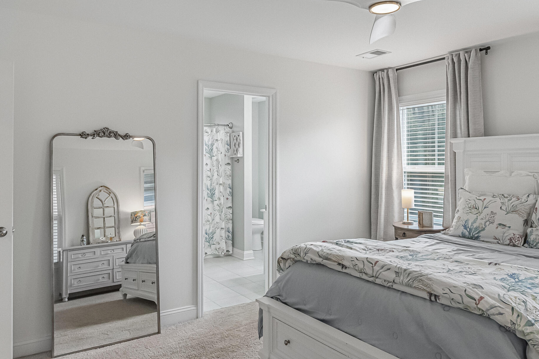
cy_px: 169
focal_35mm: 27
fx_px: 399
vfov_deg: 48.4
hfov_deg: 67.9
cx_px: 288
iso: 2500
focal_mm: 13
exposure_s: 1/80
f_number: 7.1
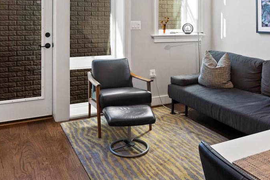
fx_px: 270
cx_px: 135
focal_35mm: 36
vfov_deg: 35.0
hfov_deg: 53.1
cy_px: 22
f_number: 4.5
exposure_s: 1/13
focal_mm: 17
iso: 800
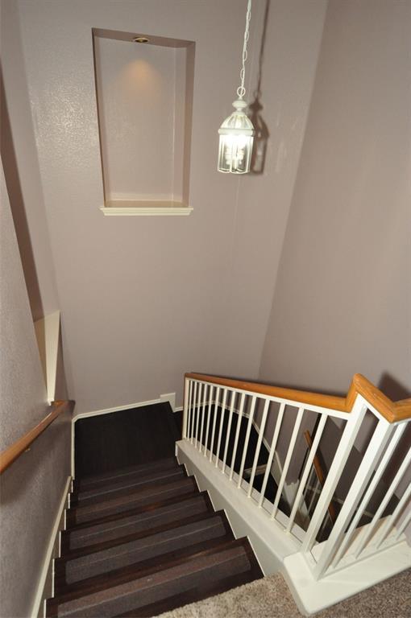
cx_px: 206
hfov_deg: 67.2
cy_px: 309
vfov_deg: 90.1
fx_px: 309
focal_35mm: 18
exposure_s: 1/200
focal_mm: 12
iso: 2000
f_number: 7.1
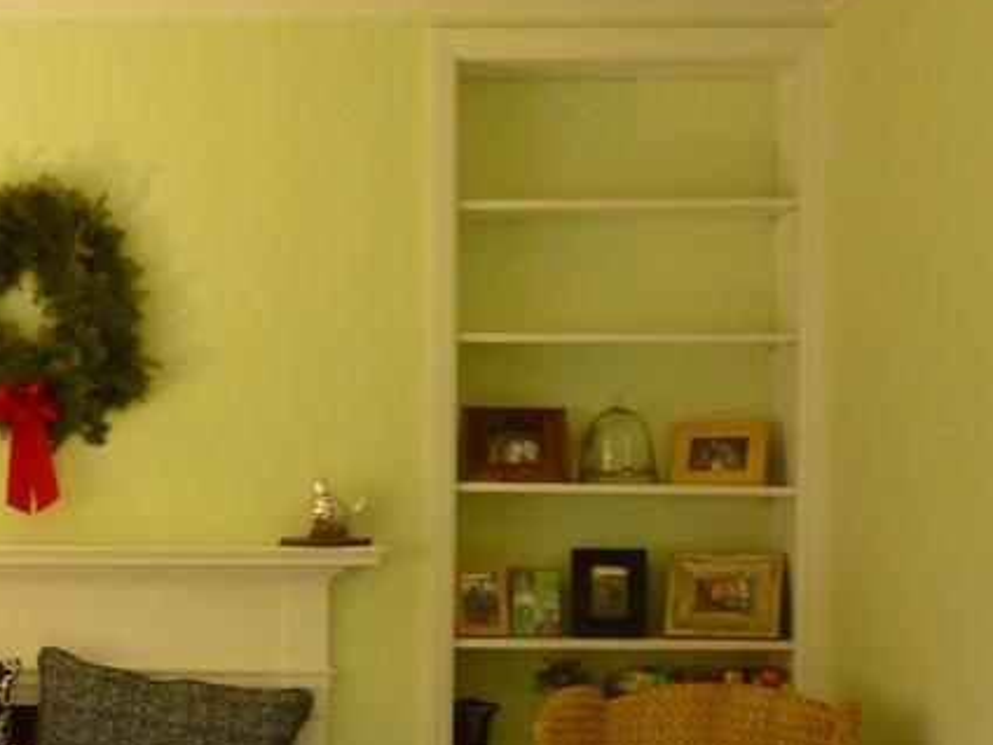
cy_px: 647
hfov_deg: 26.3
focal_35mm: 70
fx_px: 2008
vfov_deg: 20.6
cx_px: 0
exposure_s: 1/13
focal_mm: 5.2
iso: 400
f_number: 3.3
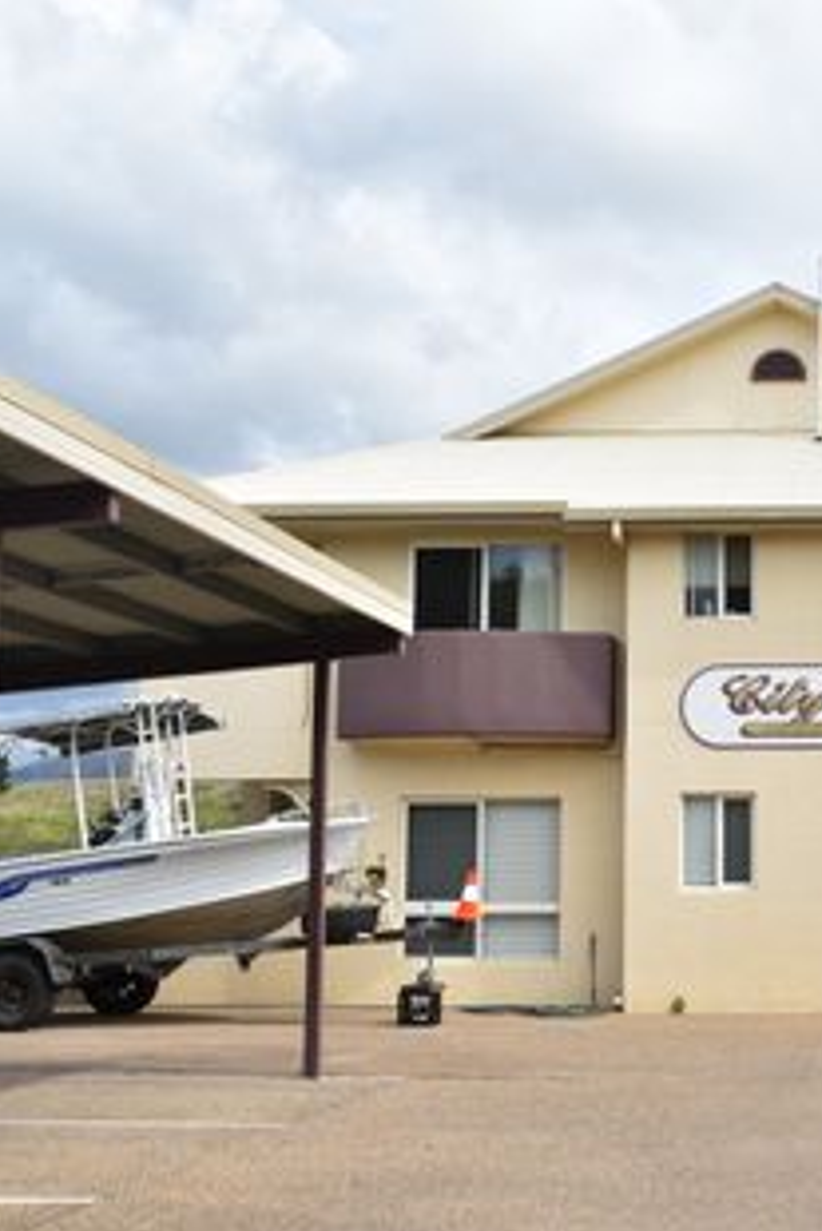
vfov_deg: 35.2
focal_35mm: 57
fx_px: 1942
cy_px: 617
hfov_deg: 22.7
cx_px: 866
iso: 100
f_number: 10
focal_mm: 25
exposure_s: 1/250
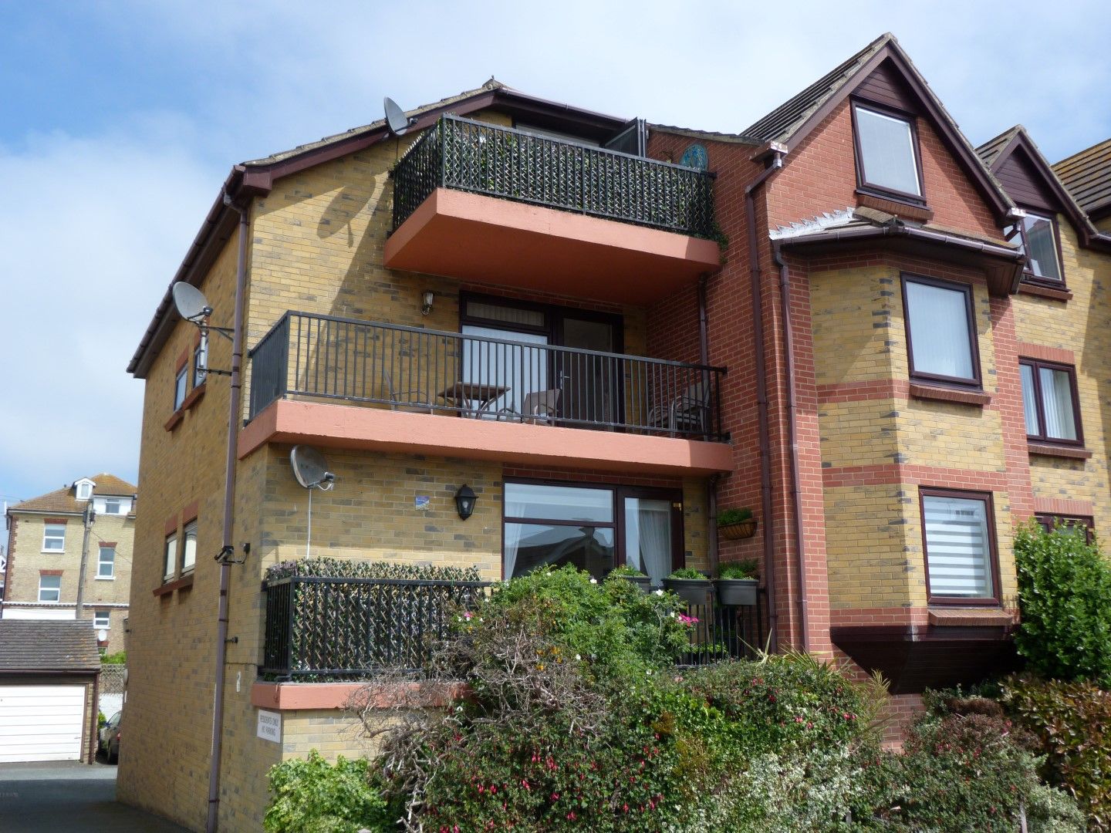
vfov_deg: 41.8
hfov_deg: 54.0
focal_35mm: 34
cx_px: 556
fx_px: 1091
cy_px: 416
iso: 80
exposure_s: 1/800
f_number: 3
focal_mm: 6.1
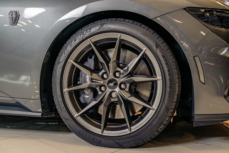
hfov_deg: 51.9
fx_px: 235
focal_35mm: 37
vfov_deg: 35.9
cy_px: 76
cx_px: 114
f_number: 4
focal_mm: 37
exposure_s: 1/100
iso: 400
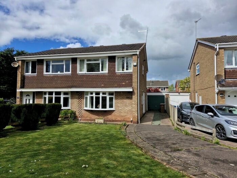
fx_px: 157
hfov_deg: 73.9
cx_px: 118
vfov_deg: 58.9
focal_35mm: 23
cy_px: 89
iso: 50
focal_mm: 5.54
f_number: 1.8
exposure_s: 1/2864
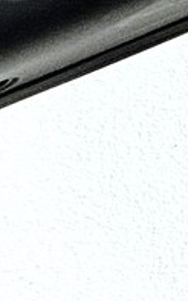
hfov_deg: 4.3
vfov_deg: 8.0
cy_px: -347
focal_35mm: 248
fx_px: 2035
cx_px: -879
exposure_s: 1/100
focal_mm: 5.4
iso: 100
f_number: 1.8
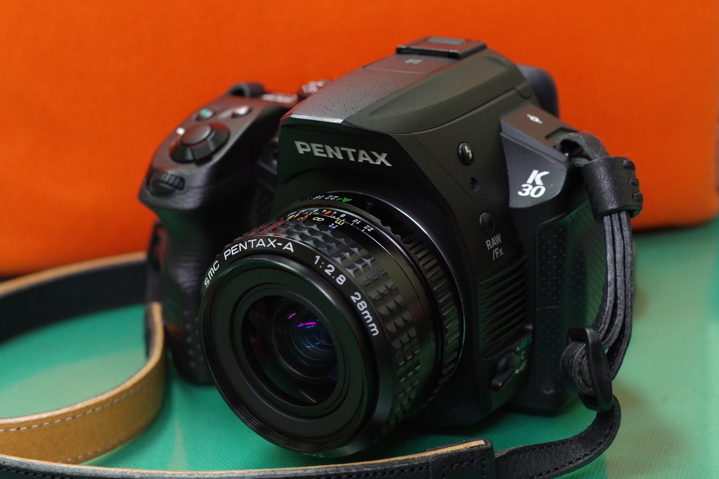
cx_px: 360
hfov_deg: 37.9
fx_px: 1048
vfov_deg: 25.8
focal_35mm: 52
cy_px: 240
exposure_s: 1/15
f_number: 5.6
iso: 800
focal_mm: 35
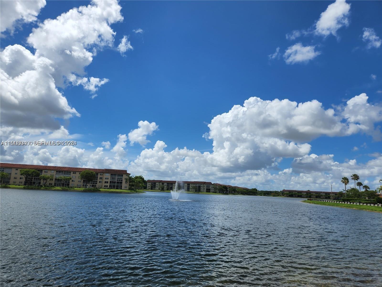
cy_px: 144
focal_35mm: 23
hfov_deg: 73.9
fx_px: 254
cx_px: 191
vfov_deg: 58.9
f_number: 1.8
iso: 20
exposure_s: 1/3211
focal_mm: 5.4
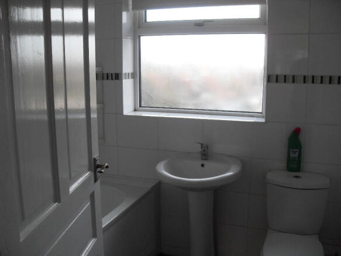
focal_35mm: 35
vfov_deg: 40.7
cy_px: 128
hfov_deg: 52.6
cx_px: 170
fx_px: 345
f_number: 2.8
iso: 100
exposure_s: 1/90
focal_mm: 6.3
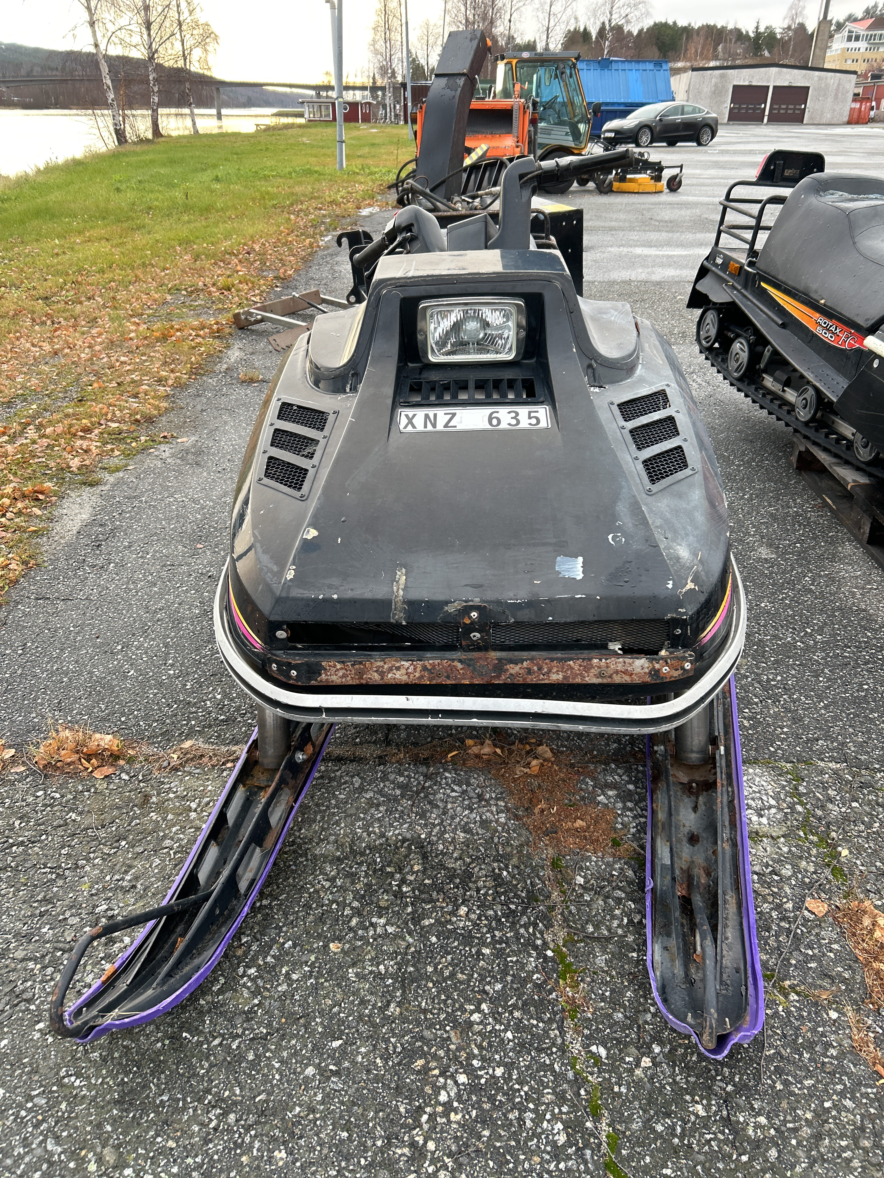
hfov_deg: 53.1
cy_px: 589
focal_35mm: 26
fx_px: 885
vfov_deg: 67.3
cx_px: 442
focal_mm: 5.7
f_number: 1.5
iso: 40
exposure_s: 1/121
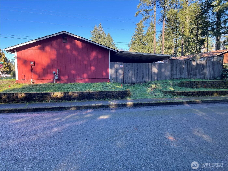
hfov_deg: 69.4
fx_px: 165
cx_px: 114
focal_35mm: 25
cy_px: 86
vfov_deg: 54.9
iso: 32
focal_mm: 5.1
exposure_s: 1/389
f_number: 1.6
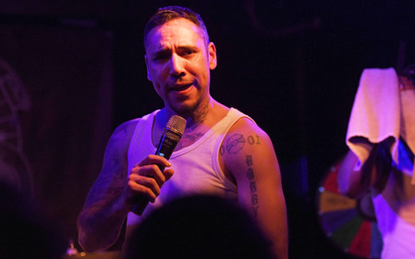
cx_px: 208
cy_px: 123
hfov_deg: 23.5
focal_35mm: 88
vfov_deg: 14.9
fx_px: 996
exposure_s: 1/160
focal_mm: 86
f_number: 3.2
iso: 3200
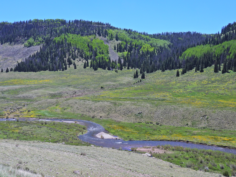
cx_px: 118
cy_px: 88
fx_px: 273
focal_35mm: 40
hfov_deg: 46.8
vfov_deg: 36.0
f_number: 3.2
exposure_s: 1/1250
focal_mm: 7.1
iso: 100
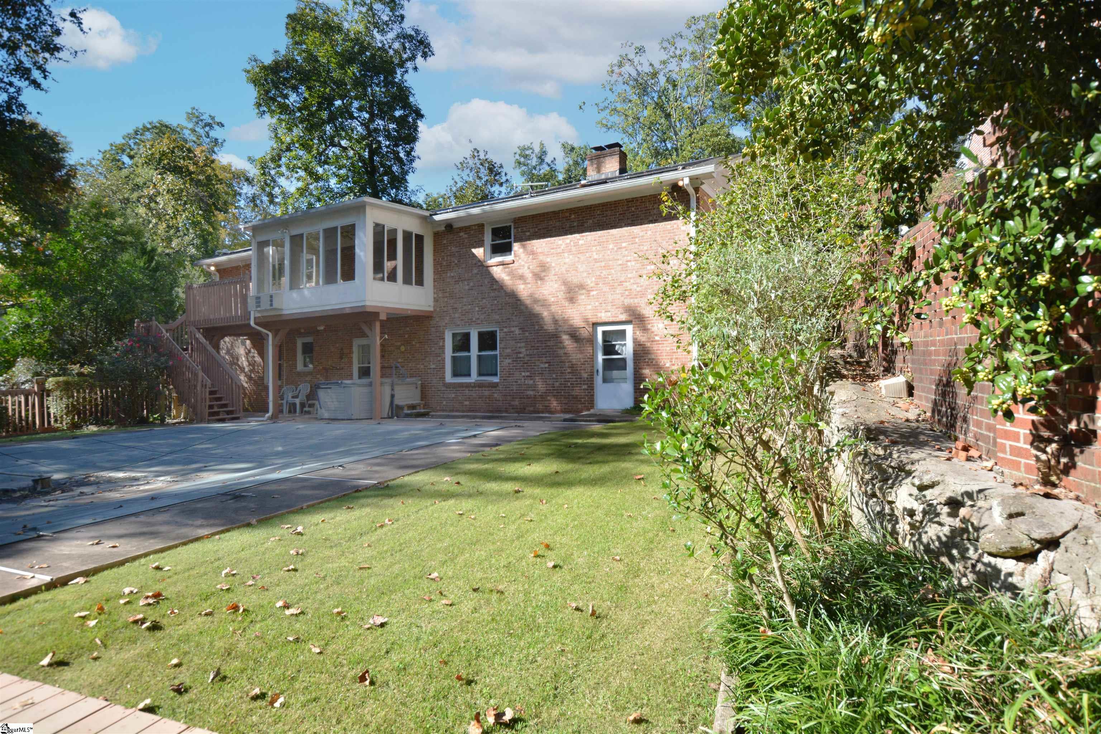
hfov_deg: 85.4
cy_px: 367
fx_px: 596
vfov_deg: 63.2
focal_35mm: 20
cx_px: 550
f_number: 7.1
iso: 400
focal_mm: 13
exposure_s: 1/320
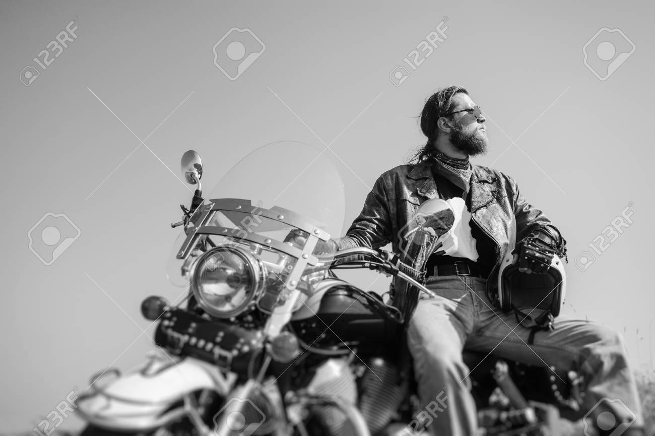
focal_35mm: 35
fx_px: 636
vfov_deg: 37.8
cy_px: 218
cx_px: 328
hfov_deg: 54.5
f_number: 4
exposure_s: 1/1600
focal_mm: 35
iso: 100
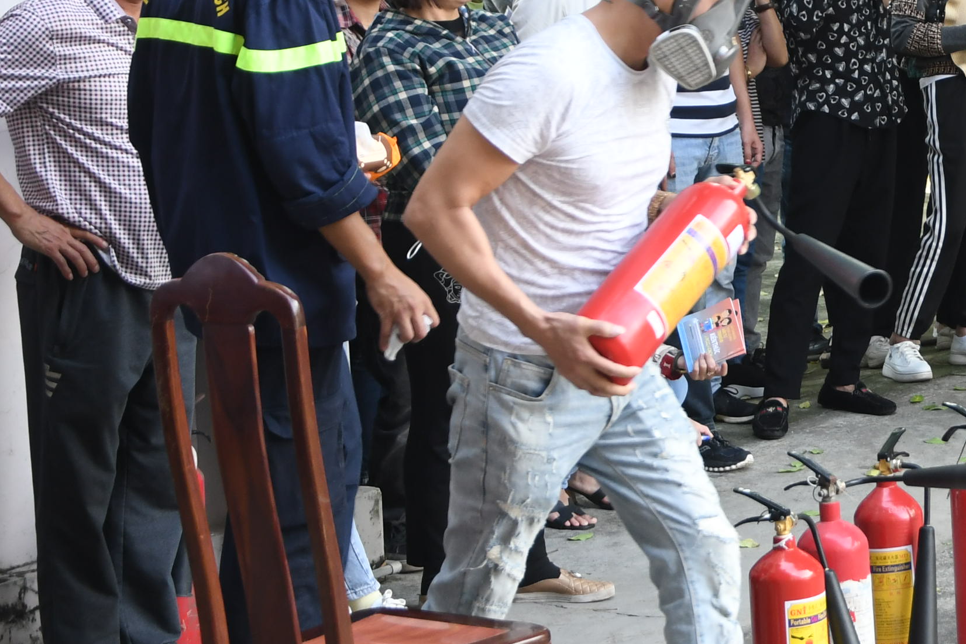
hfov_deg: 15.4
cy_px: 122
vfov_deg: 10.6
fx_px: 3462
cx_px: 1099
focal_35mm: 129
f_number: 4.2
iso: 640
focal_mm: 34
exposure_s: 1/200
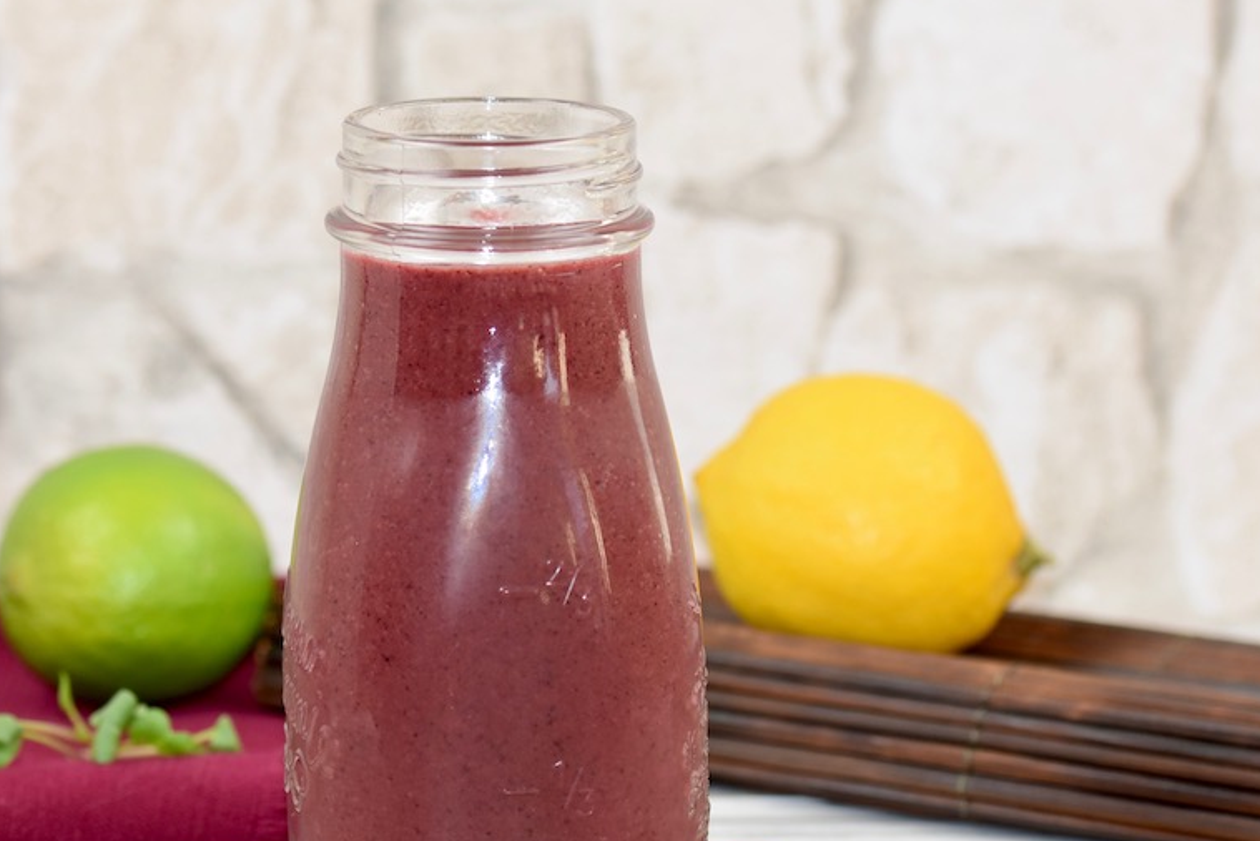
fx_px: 7446
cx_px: 497
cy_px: 468
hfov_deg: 9.7
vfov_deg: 6.5
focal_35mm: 213
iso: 560
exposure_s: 1/125
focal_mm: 105
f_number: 5.6
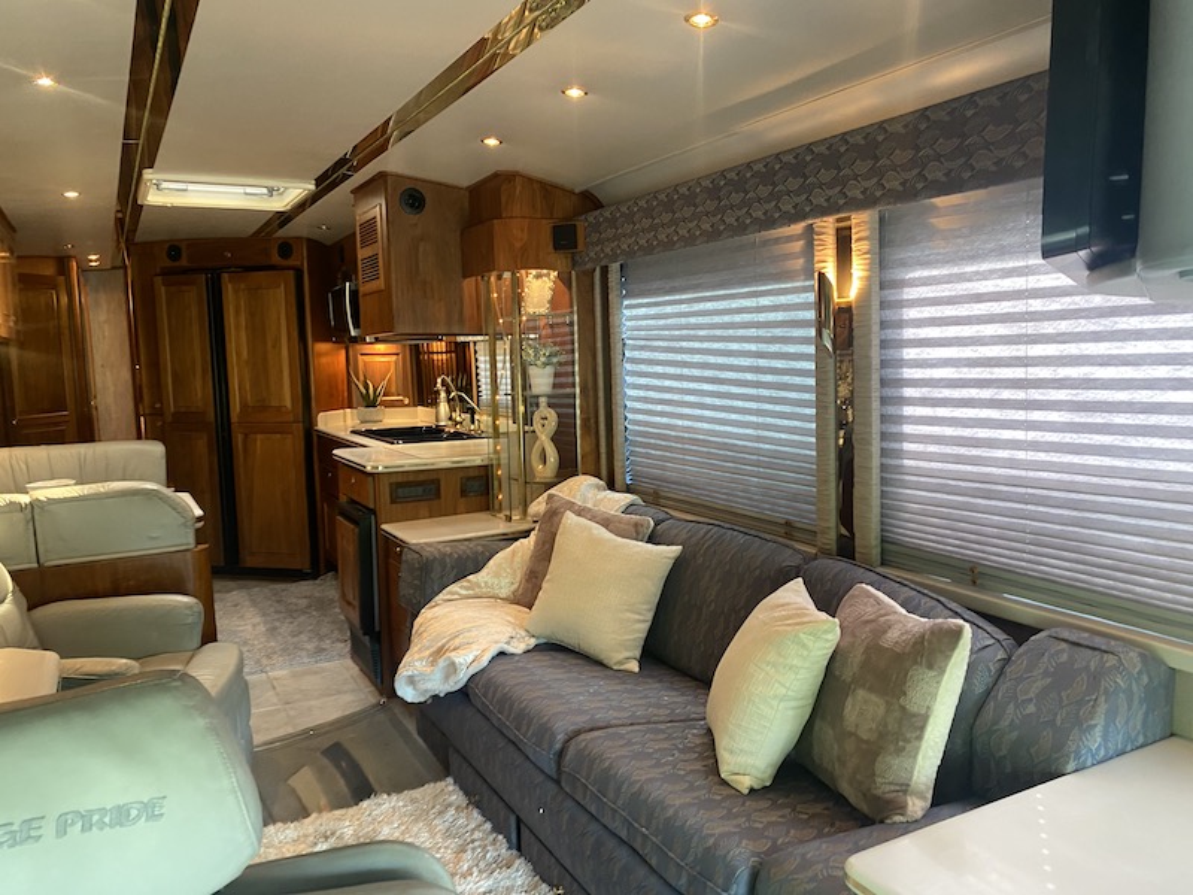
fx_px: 896
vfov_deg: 53.1
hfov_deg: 67.3
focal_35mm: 26
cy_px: 448
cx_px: 596
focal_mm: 4.25
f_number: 1.8
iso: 200
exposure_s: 1/60
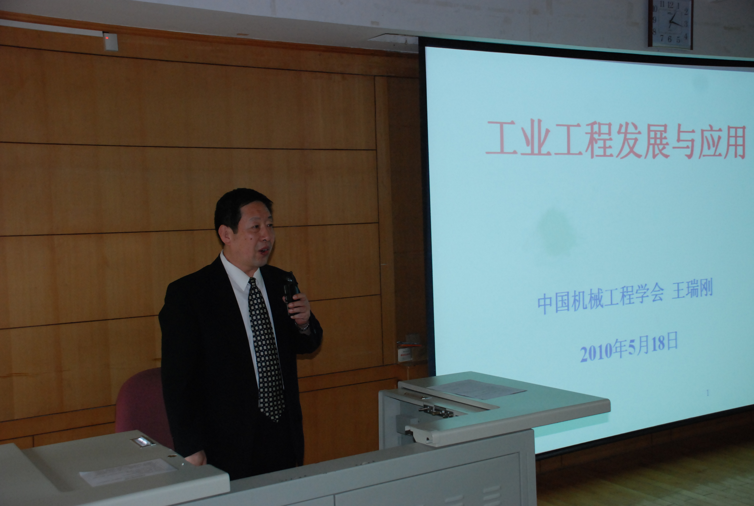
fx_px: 881
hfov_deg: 46.3
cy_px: 253
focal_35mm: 42
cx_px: 377
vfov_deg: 32.0
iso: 800
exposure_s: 1/60
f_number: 5
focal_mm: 28
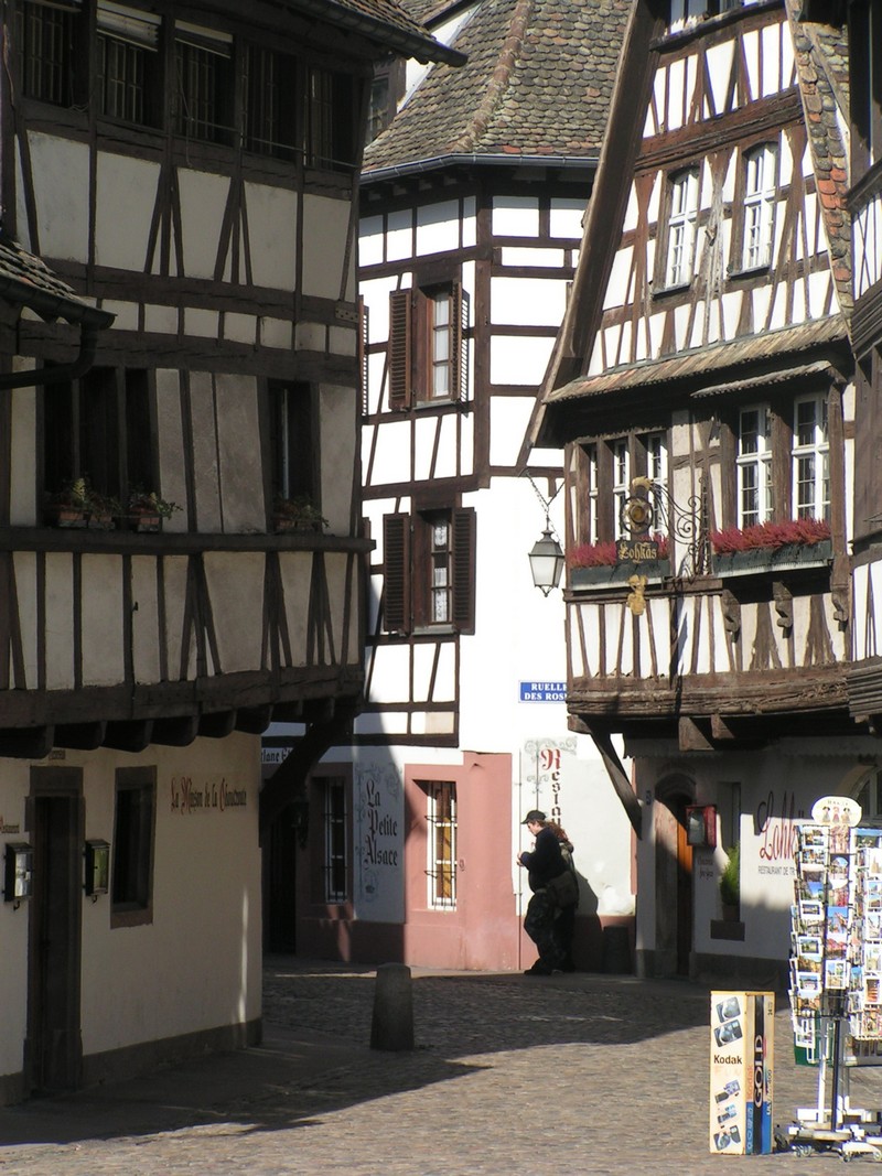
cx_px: 441
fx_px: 5573
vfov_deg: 12.1
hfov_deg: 9.0
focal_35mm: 164
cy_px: 588
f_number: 5.6
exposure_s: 1/400
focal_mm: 25.1
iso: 50
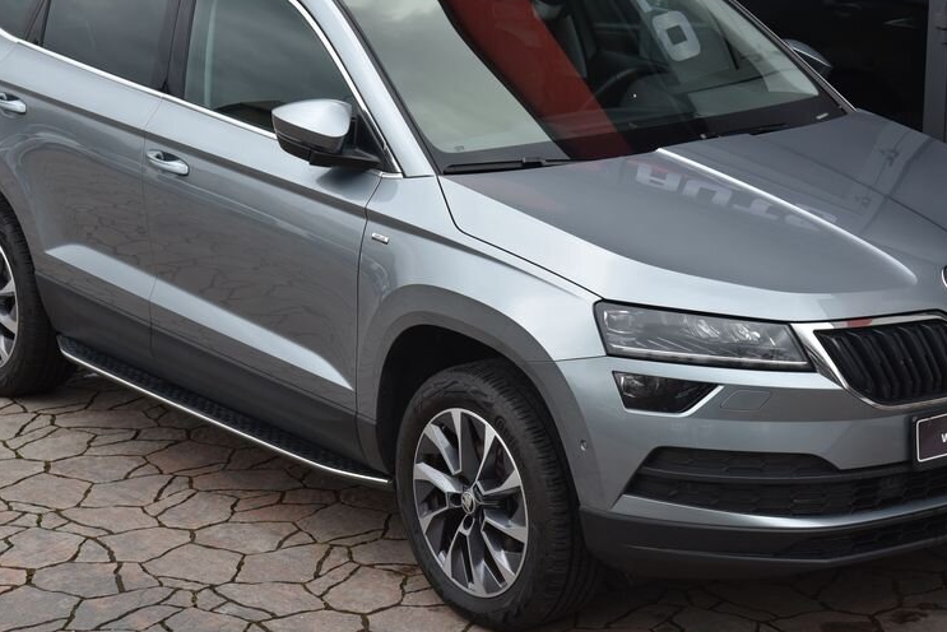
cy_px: 262
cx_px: 525
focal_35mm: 91
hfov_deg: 22.4
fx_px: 2395
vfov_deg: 15.0
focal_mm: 66
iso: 500
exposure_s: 1/160
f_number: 6.3
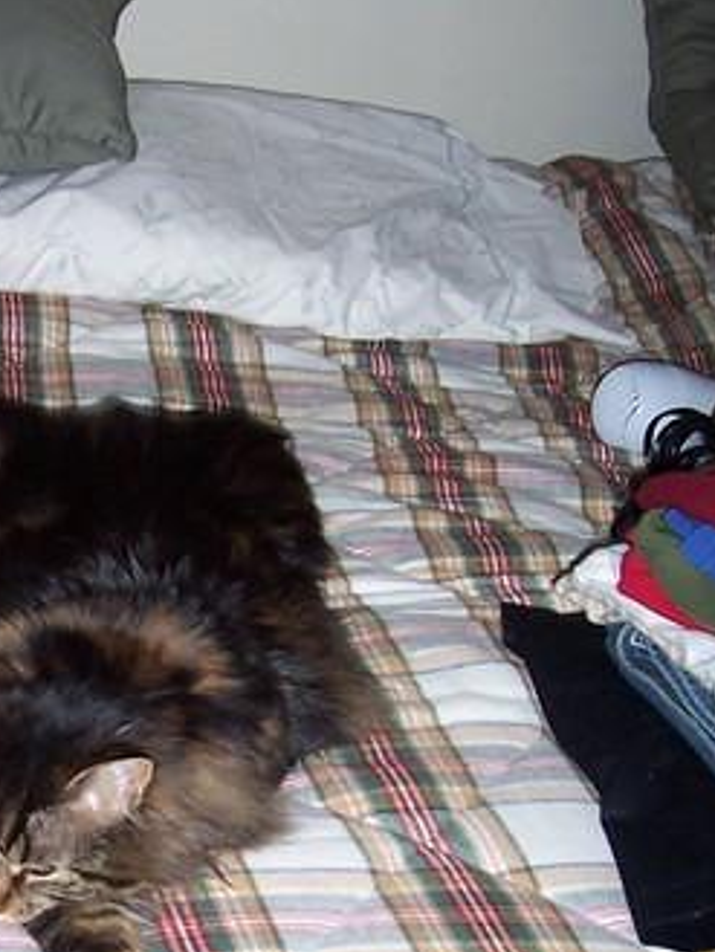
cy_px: 764
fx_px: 1982
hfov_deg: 20.1
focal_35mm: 72
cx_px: 93
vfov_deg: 26.5
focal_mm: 5.6
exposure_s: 1/60
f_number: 2.8
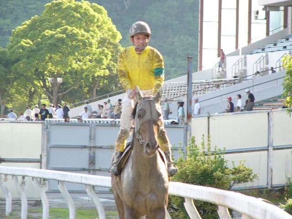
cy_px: 110
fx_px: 2429
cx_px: 146
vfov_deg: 5.2
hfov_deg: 6.9
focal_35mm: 288
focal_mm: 47.9
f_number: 4
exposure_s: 1/125
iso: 50
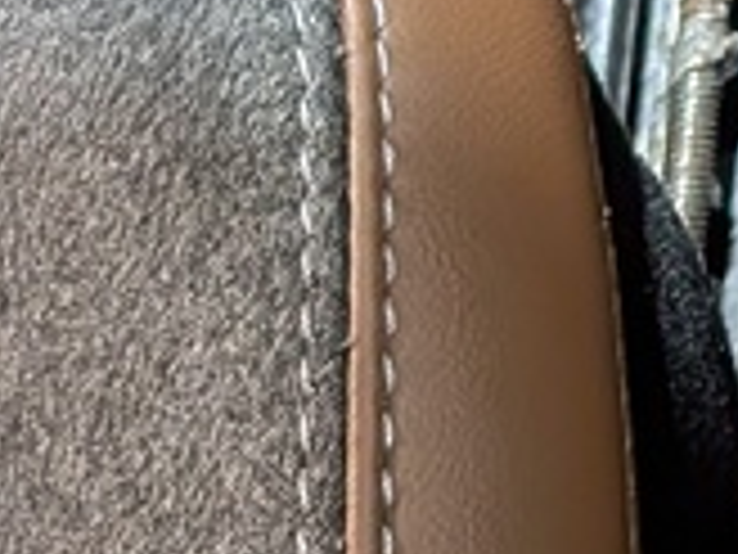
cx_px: 1696
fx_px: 3198
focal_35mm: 150
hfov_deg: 11.3
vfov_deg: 8.8
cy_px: -865
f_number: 1.7
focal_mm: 4.53
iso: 90
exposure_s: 1/53.5
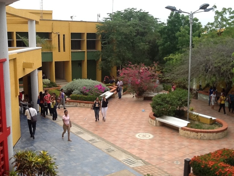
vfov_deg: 32.9
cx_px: 117
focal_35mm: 44
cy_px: 88
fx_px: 297
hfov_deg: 42.9
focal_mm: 2.03
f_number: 2.4
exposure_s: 1/343
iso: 40
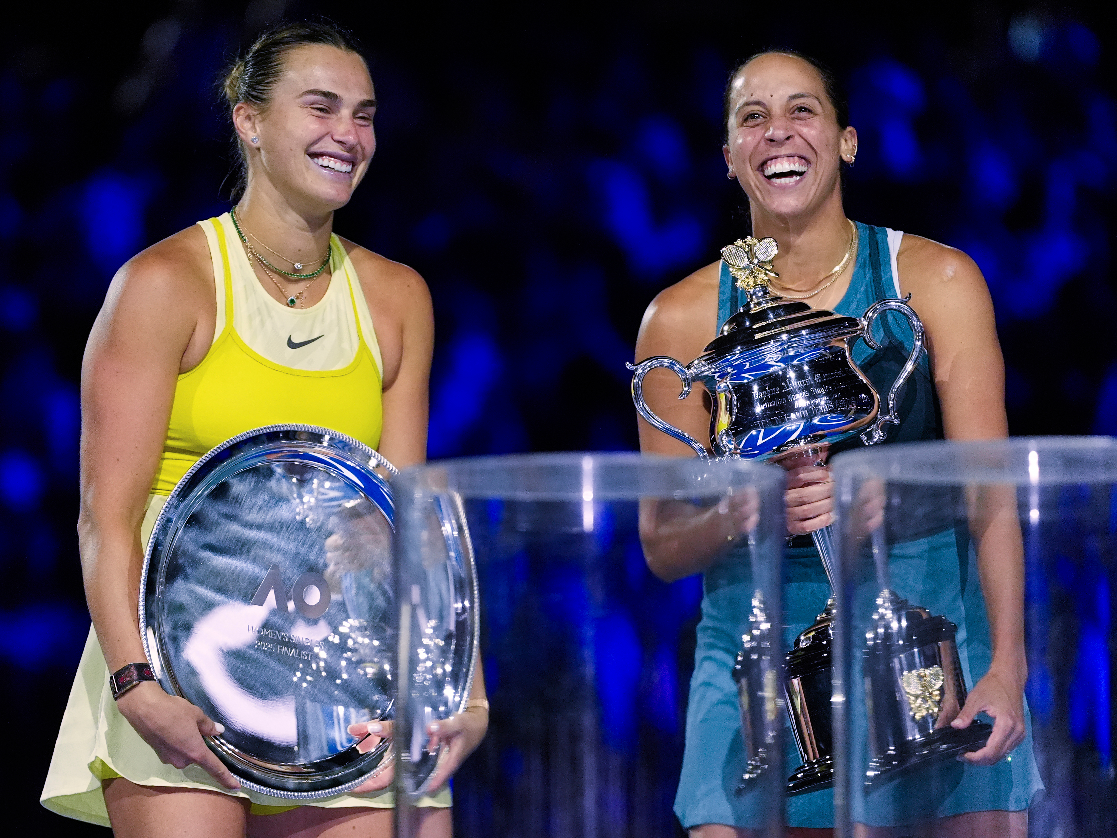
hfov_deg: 9.1
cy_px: 418
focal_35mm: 217
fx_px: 7002
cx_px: 558
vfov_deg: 6.8
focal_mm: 200
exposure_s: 1/2000
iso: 5000
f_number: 2.8
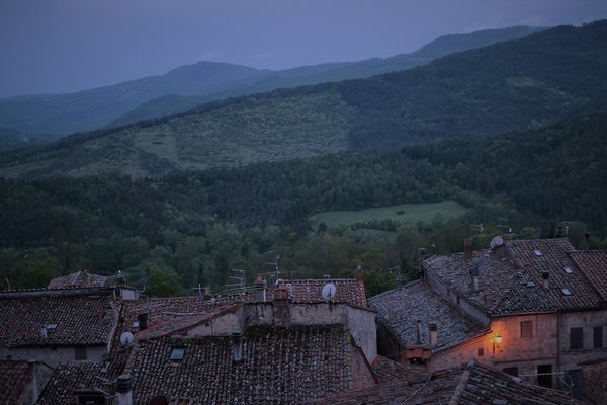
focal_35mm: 52
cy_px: 202
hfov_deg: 37.9
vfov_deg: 25.8
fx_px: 885
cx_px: 304
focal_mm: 35
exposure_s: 1/80
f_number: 1.8
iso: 800
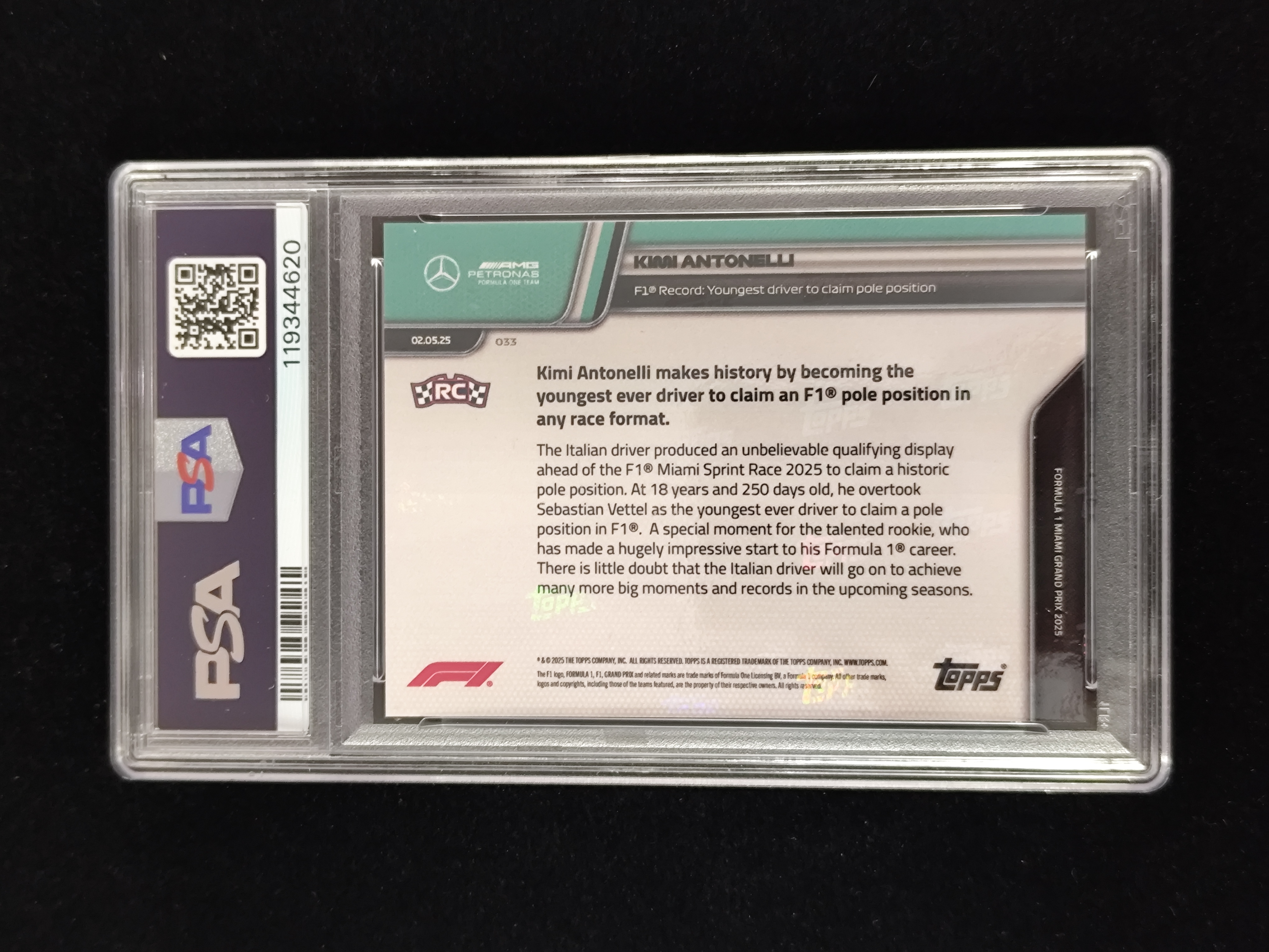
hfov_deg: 38.9
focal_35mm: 49
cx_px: 634
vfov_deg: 29.7
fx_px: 1796
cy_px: 476
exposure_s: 1/24
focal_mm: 6.19
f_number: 1.65
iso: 800
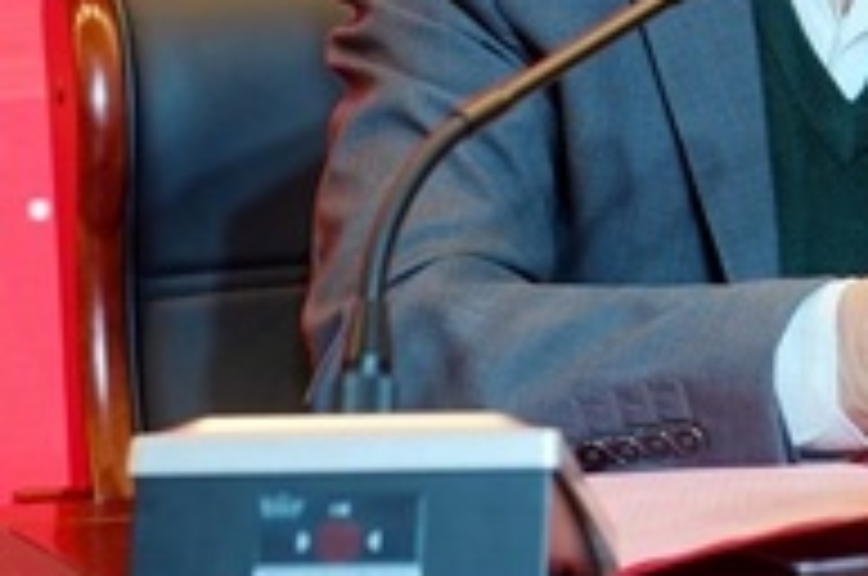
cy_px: -119
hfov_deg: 16.4
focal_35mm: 122
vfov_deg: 11.0
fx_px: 2937
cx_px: 899
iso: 800
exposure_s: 1/100
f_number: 6.3
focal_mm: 42
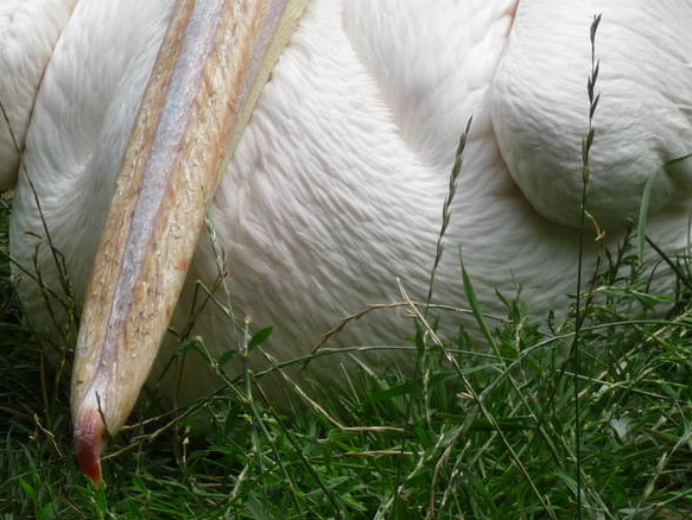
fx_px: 7021
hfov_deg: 5.6
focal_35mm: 351
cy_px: -77
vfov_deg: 4.2
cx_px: 368
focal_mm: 21.8
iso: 100
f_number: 4.7
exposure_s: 1/800
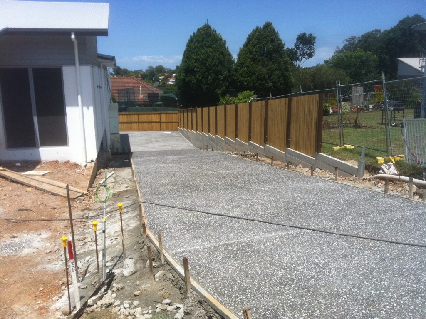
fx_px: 430
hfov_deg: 52.7
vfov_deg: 40.6
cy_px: 160
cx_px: 213
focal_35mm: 35
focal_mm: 3.85
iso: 80
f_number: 2.8
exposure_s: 1/2320
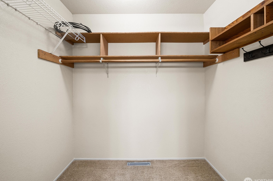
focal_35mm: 13
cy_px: 90
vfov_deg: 85.4
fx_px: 99
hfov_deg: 108.3
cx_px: 138
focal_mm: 12
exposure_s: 1/10
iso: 1000
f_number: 6.7
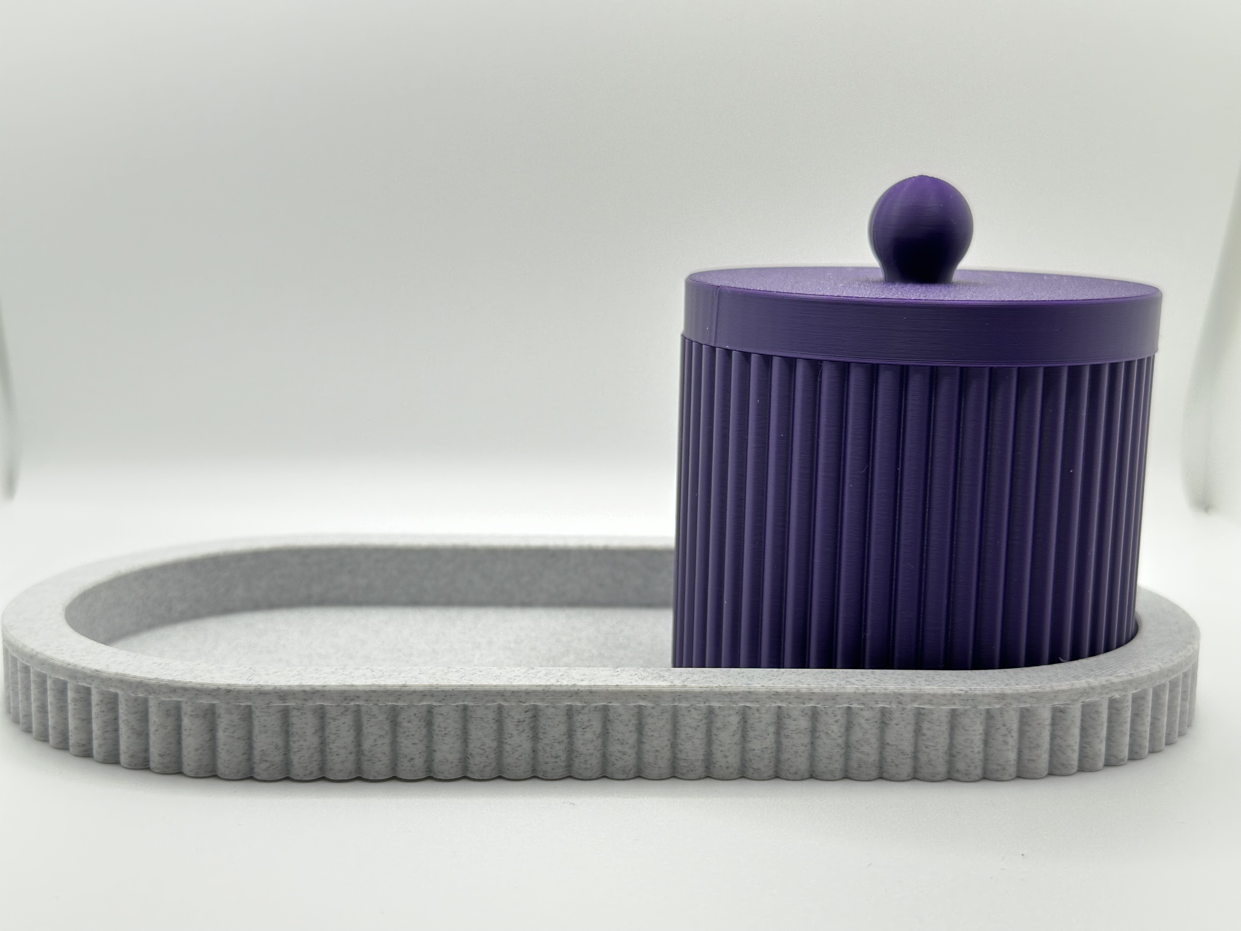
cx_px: 620
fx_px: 1721
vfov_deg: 30.3
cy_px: 466
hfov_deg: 39.7
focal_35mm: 48
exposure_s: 1/122
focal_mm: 6.86
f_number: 1.78
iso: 64
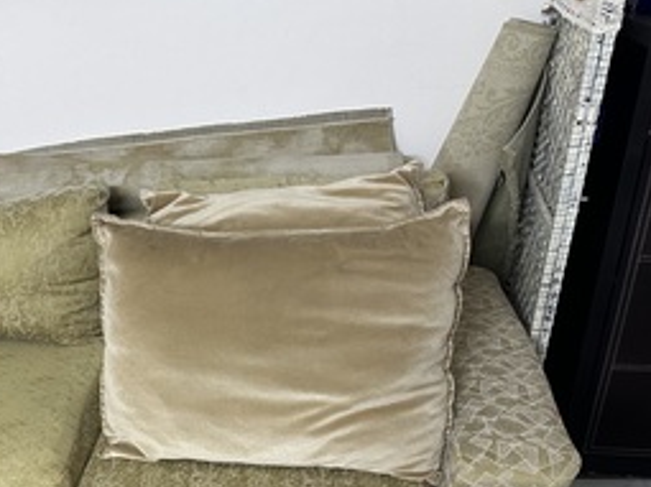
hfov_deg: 41.2
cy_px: 419
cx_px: 96
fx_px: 808
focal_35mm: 43
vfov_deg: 32.2
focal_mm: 6.86
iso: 200
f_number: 1.78
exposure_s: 1/60
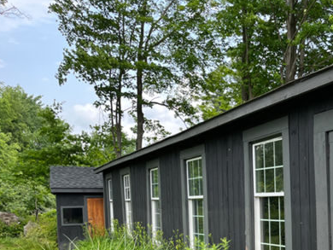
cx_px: 301
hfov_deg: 37.0
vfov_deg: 29.0
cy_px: 227
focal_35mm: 48
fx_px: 462
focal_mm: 5.1
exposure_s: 1/750
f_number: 1.6
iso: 50
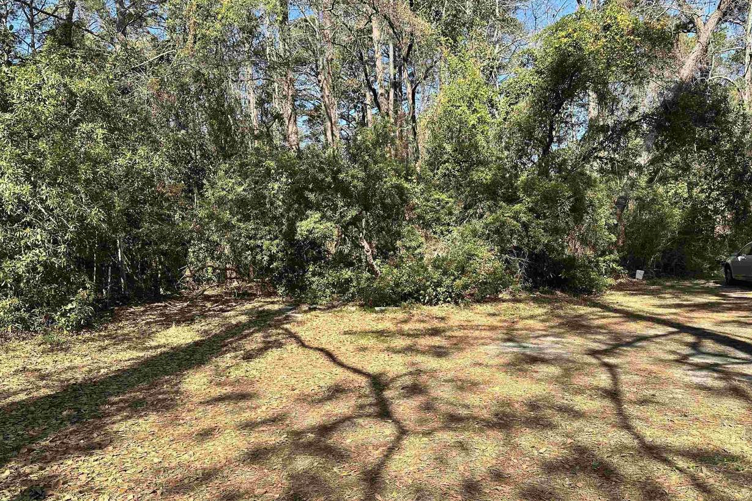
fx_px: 543
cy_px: 274
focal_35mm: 26
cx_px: 372
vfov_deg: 49.5
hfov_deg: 69.4
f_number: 1.78
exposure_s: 1/1517
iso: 80
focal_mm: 6.86
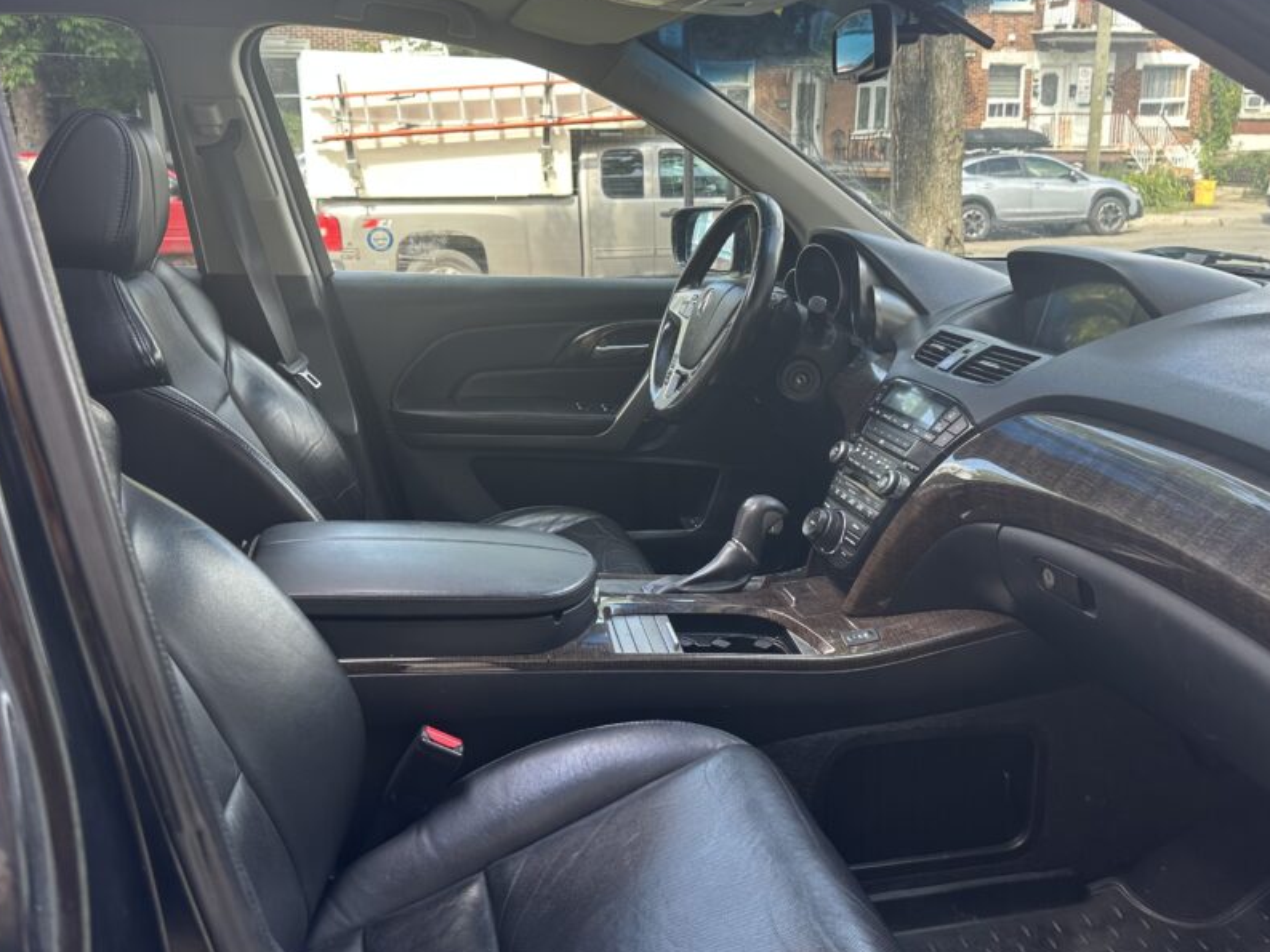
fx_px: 1138
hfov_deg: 58.3
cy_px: 398
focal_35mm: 31
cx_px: 668
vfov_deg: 45.3
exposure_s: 1/197
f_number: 1.78
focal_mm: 6.86
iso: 64
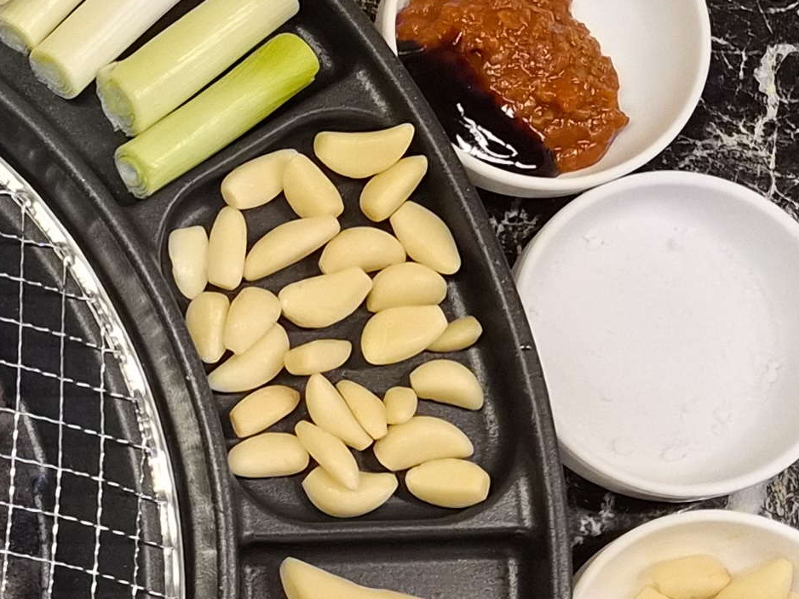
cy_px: 542
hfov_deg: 17.5
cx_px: -474
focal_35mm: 98
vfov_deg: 14.9
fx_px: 2263
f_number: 1.8
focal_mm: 5.4
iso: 320
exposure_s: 1/120
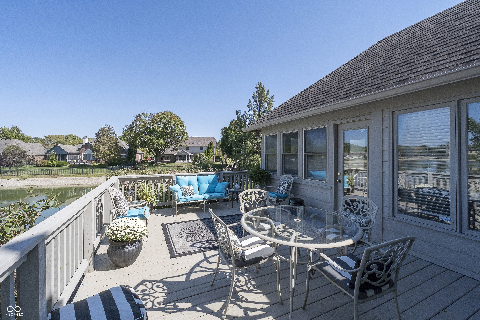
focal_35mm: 15
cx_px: 240
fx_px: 200
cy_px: 160
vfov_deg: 77.3
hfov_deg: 100.4
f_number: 6.4
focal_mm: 10
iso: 320
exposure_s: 1/1250
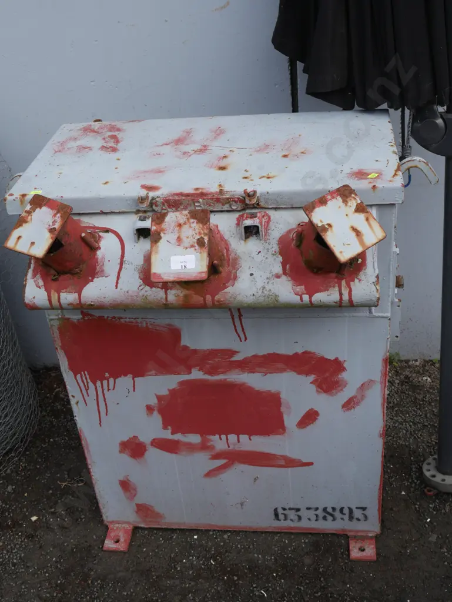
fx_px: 731
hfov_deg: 34.4
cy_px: 301
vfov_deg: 44.8
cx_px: 226
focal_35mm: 42
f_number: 7.1
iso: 200
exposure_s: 1/250
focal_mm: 21
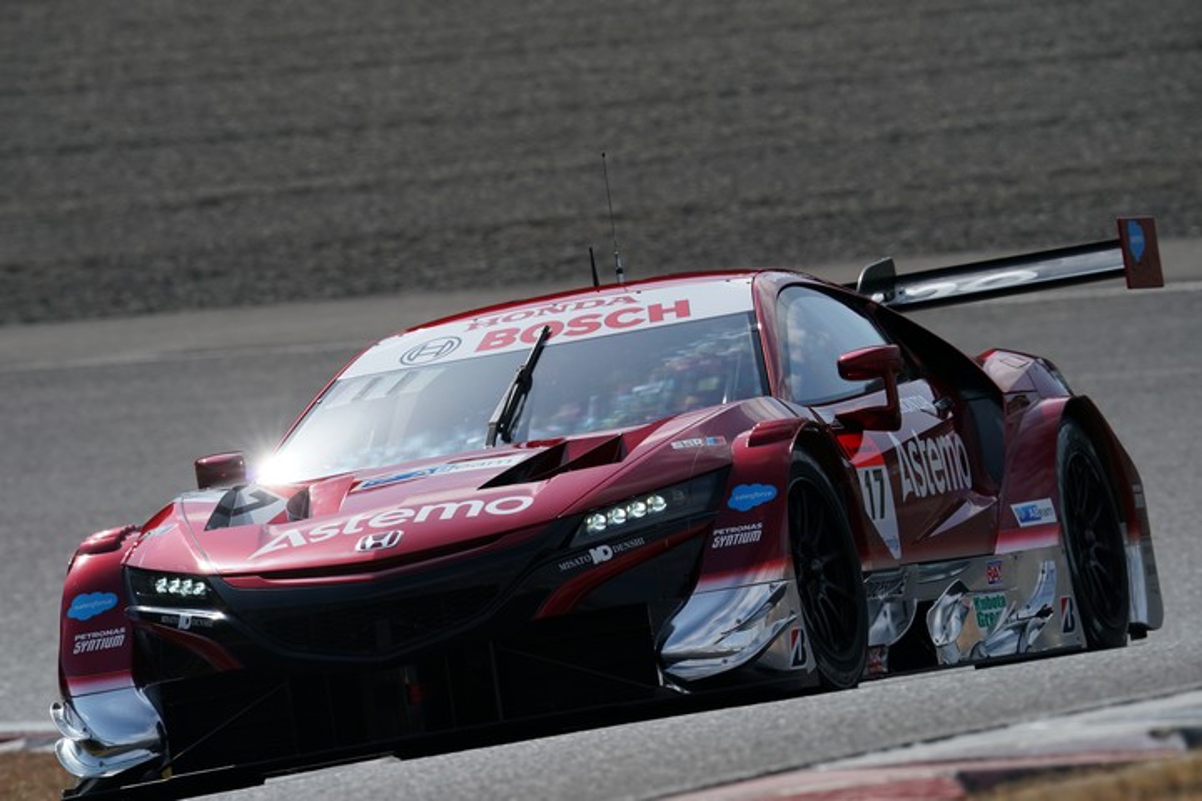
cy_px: 400
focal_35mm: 496
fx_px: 16560
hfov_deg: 4.2
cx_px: 601
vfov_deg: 2.8
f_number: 10
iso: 200
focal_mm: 496
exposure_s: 1/640
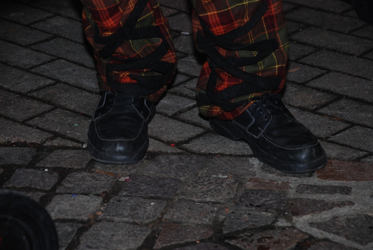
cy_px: 125
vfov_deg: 9.2
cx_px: 186
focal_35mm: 150
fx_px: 1556
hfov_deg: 13.7
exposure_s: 1/60
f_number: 5.6
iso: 200
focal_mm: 100
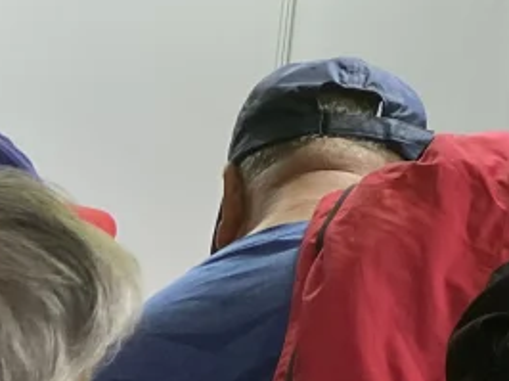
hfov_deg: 12.6
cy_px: -385
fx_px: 2071
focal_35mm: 141
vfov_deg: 9.8
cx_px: 951
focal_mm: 4.25
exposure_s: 1/100
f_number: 1.8
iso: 100
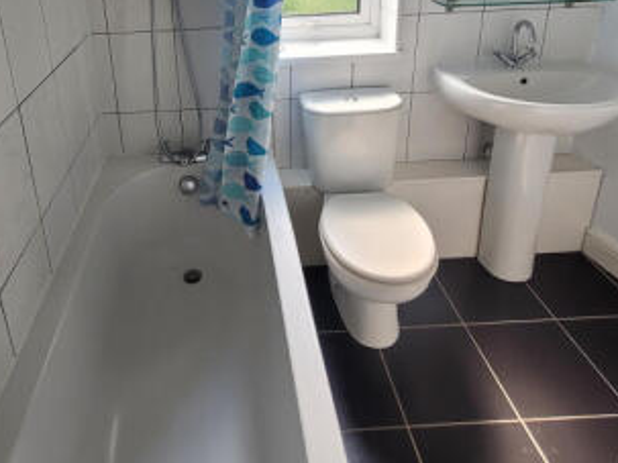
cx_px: 223
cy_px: 60
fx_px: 446
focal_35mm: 25
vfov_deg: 49.8
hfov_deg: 68.1
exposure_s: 1/50
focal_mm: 1.74
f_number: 2.2
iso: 64
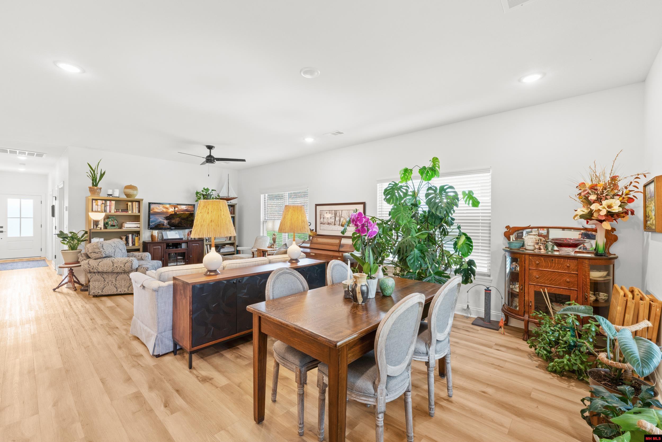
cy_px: 221
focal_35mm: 15
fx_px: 276
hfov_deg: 100.4
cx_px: 331
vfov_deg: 77.3
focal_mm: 10
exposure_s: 1/2
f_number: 9
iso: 200
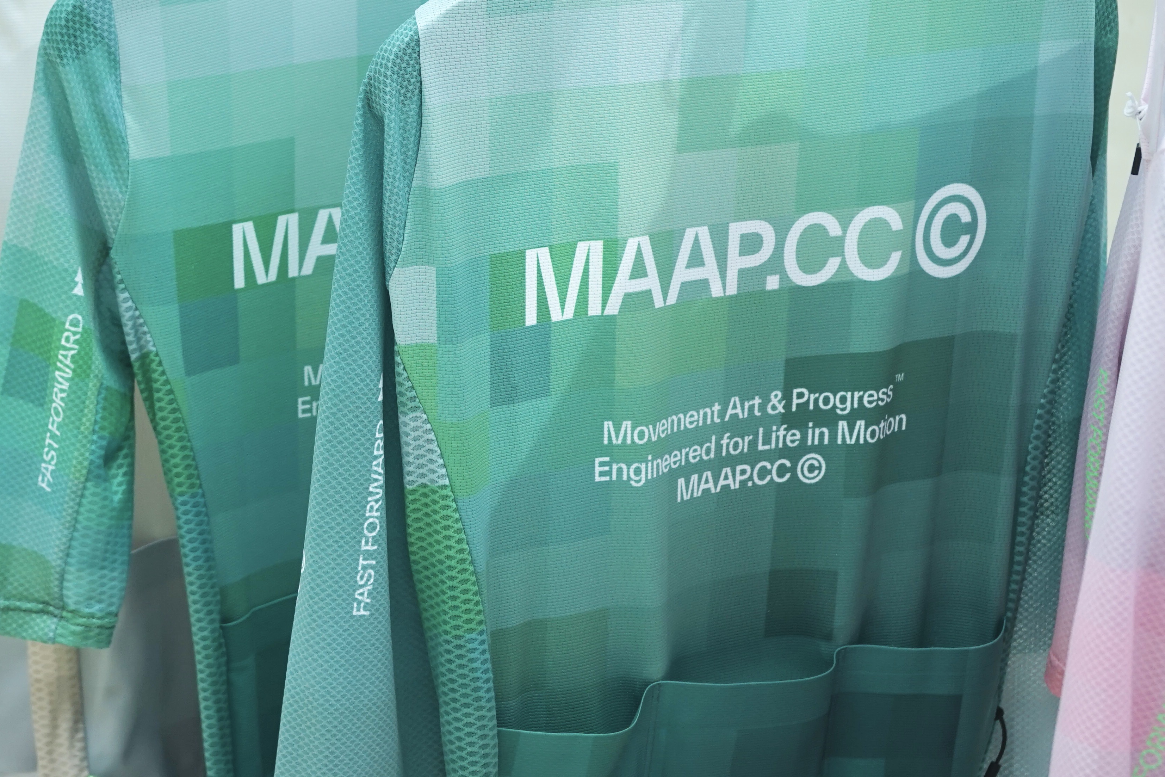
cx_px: 294
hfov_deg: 16.1
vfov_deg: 10.7
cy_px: 74
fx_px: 4110
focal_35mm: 127
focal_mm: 70
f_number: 5.6
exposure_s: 1/400
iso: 400
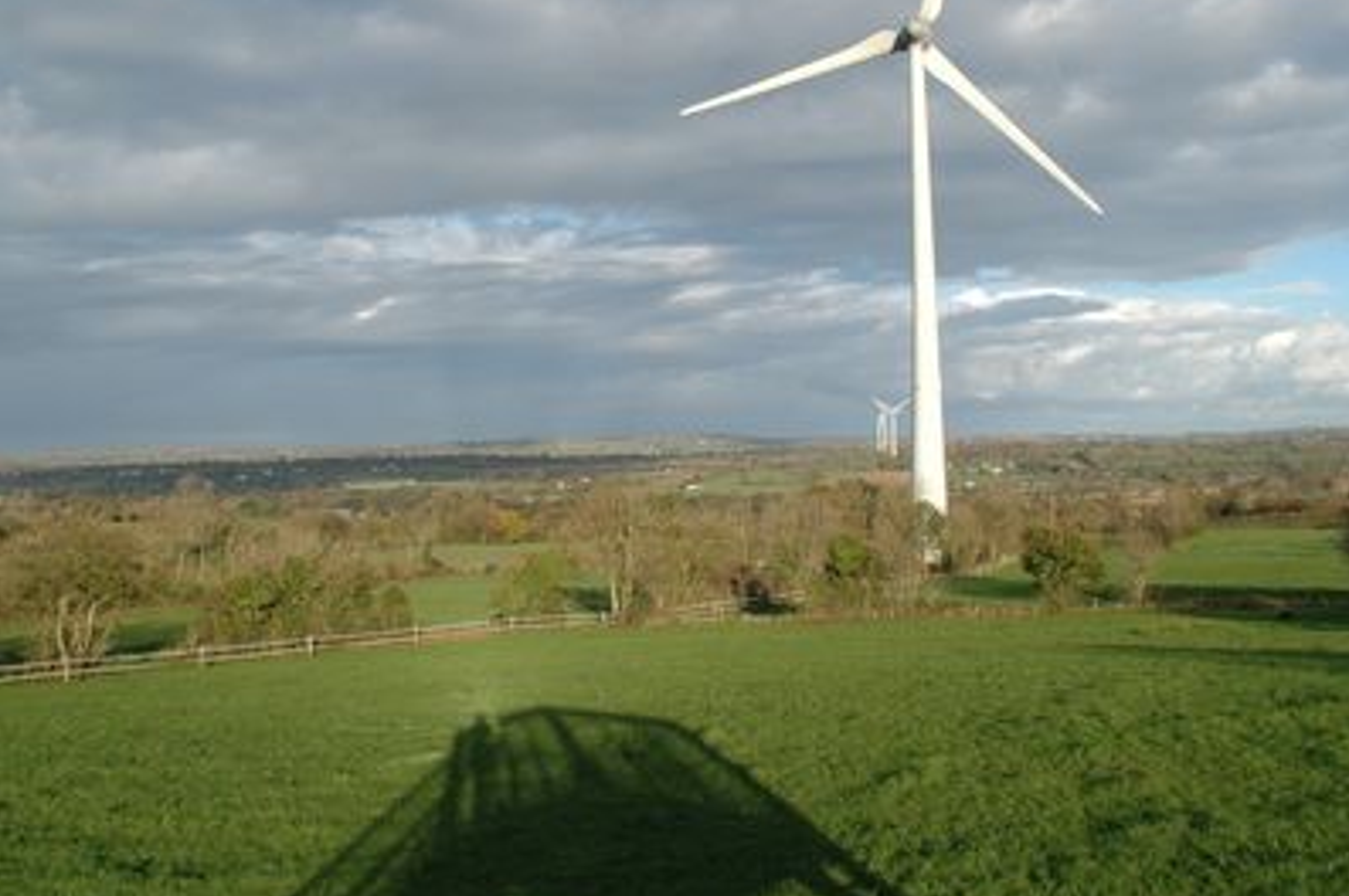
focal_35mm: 34
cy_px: 356
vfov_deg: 38.7
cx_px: 683
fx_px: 1273
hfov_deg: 55.8
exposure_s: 1/320
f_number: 9
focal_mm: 18
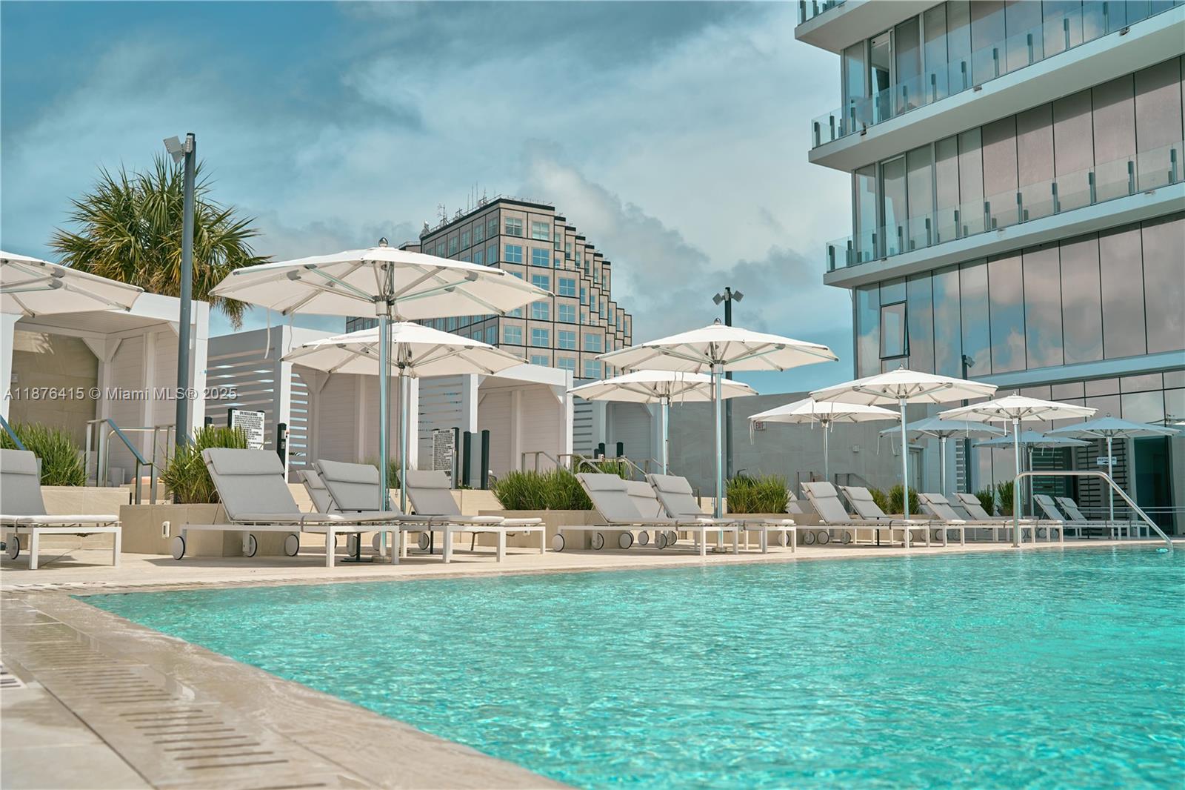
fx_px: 1152
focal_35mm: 35
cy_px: 395
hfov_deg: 54.4
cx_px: 592
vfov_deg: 37.8
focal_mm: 35
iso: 125
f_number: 7.1
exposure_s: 1/1000
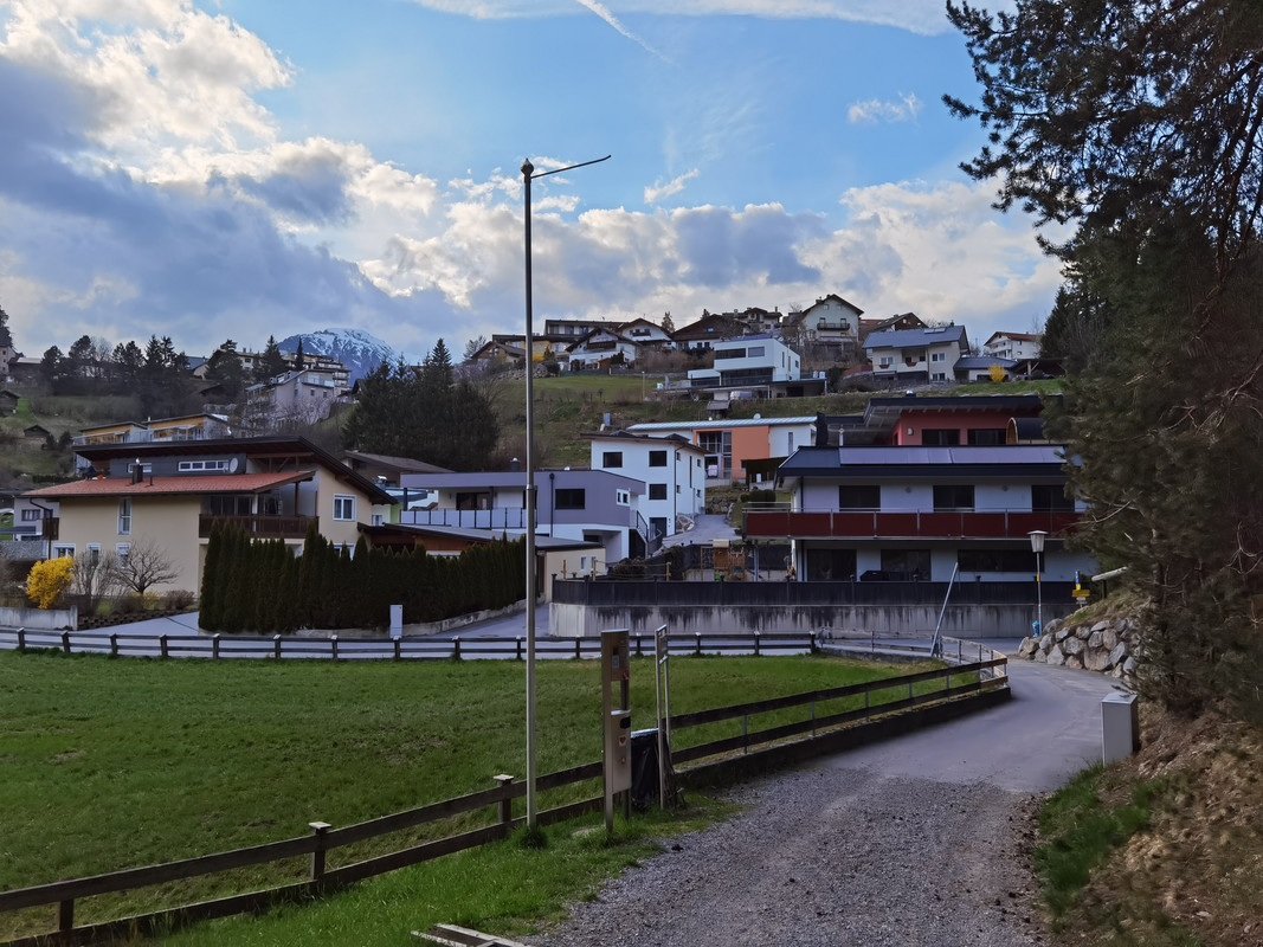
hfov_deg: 63.4
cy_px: 474
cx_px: 632
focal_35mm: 28
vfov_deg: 49.7
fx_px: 1021
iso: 50
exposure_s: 1/2899
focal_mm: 6.71
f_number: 1.9
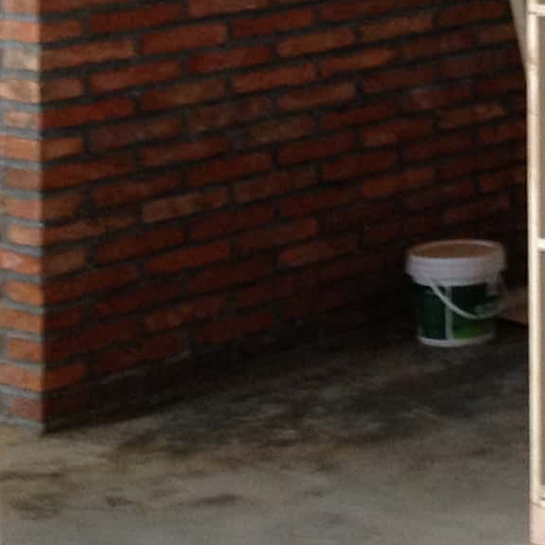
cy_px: -292
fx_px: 3135
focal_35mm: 176
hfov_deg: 9.6
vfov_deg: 9.6
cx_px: 880
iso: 125
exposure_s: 1/20
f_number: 2.4
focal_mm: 4.28
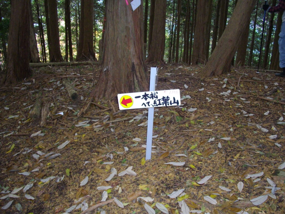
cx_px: 142
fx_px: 305
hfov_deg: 50.1
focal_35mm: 37
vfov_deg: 38.7
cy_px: 107
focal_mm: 6.2
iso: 212
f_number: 2.8
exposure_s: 1/50
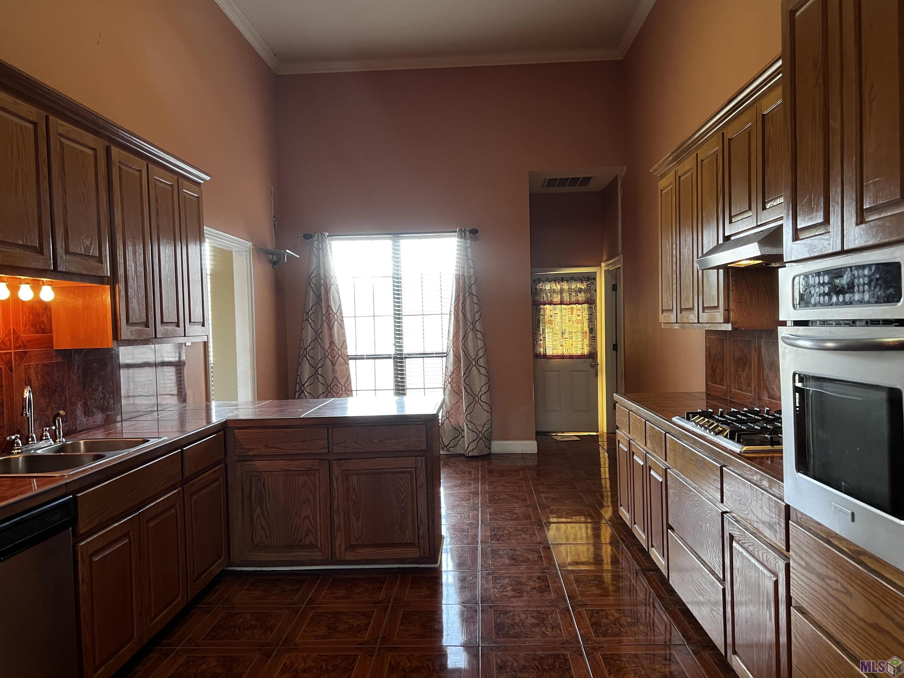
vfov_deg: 53.1
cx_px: 452
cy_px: 339
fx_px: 679
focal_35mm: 26
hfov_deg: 67.3
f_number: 1.5
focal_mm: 5.7
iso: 160
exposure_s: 1/60
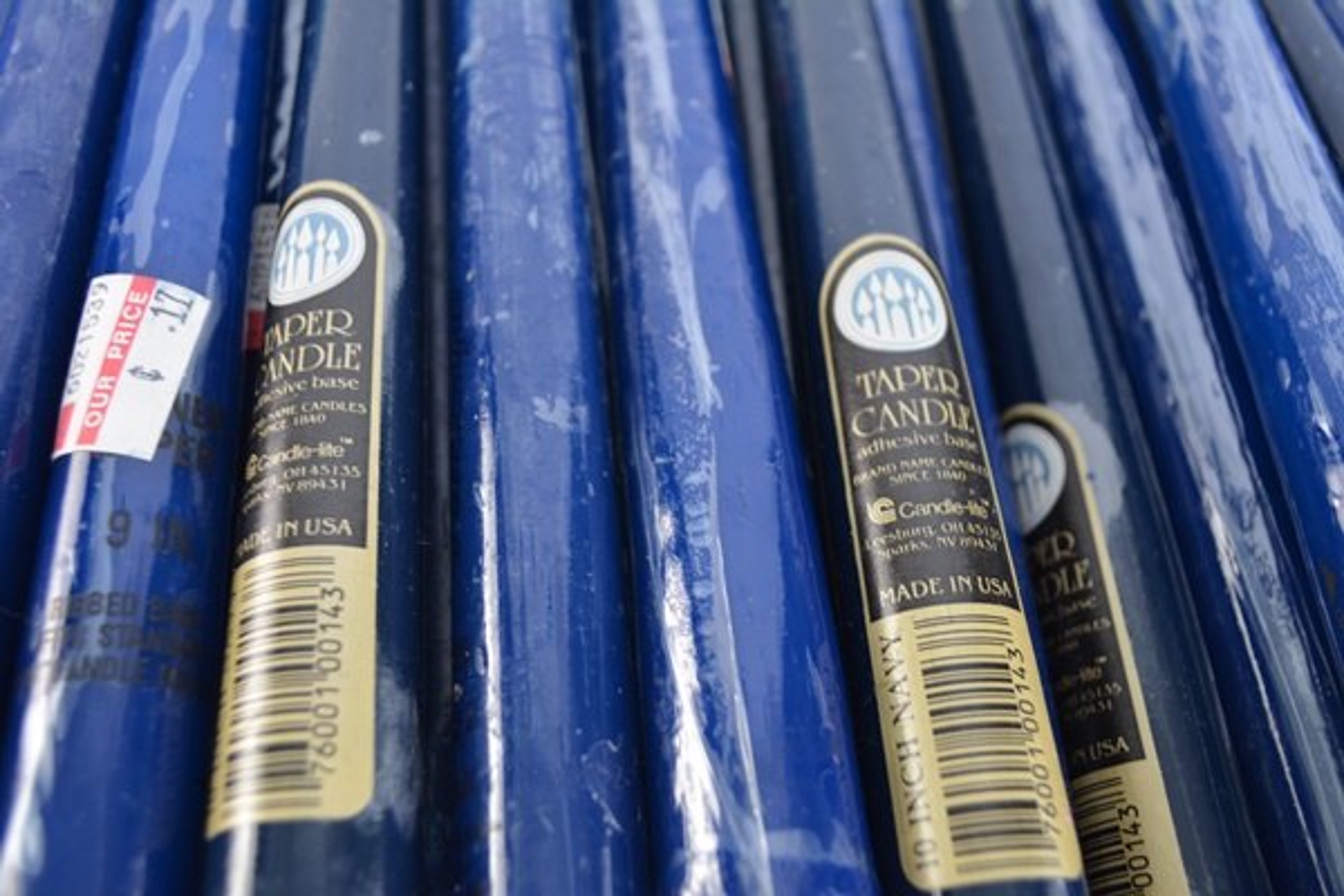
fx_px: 1456
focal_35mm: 39
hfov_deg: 49.6
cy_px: 448
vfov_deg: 34.2
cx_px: 672
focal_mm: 26
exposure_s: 1/80
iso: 400
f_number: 4.5
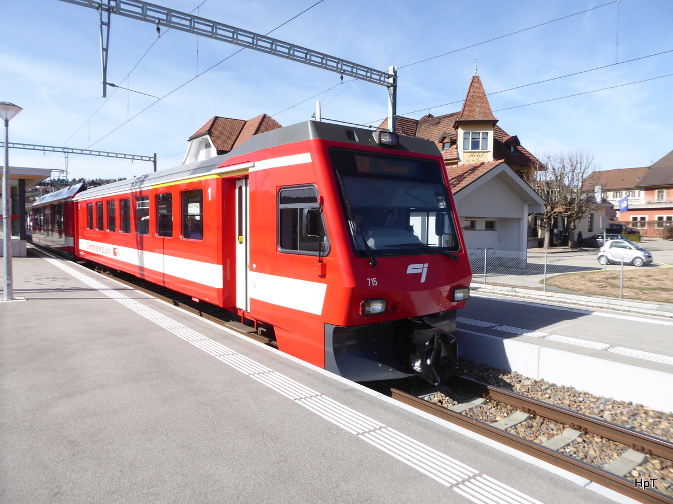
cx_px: 336
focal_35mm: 25
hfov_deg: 69.4
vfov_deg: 54.9
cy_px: 252
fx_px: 486
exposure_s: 1/500
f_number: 3.3
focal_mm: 4.3
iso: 80
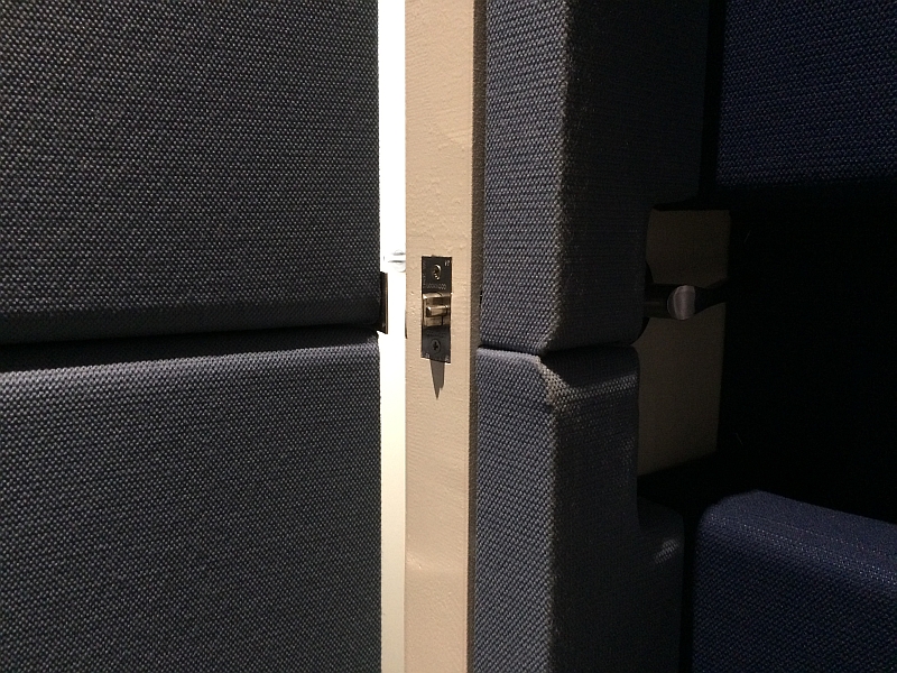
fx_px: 751
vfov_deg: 48.2
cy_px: 336
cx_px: 448
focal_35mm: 29
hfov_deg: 61.7
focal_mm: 4.15
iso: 320
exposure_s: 1/20
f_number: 2.2
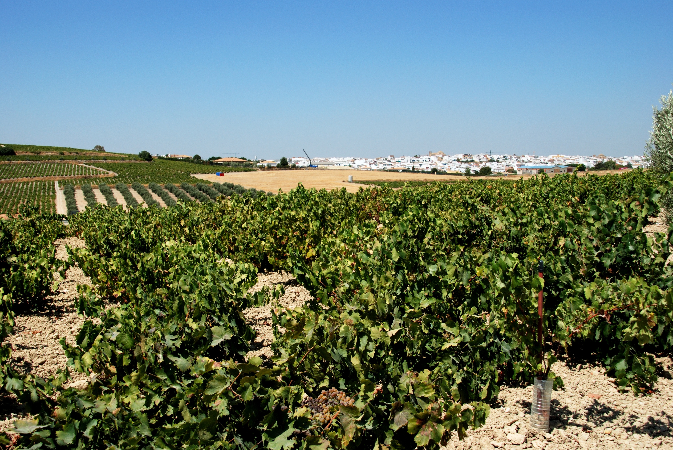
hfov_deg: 44.9
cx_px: 336
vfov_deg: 30.9
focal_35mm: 44
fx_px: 814
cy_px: 225
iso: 200
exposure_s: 1/500
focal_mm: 29
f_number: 11
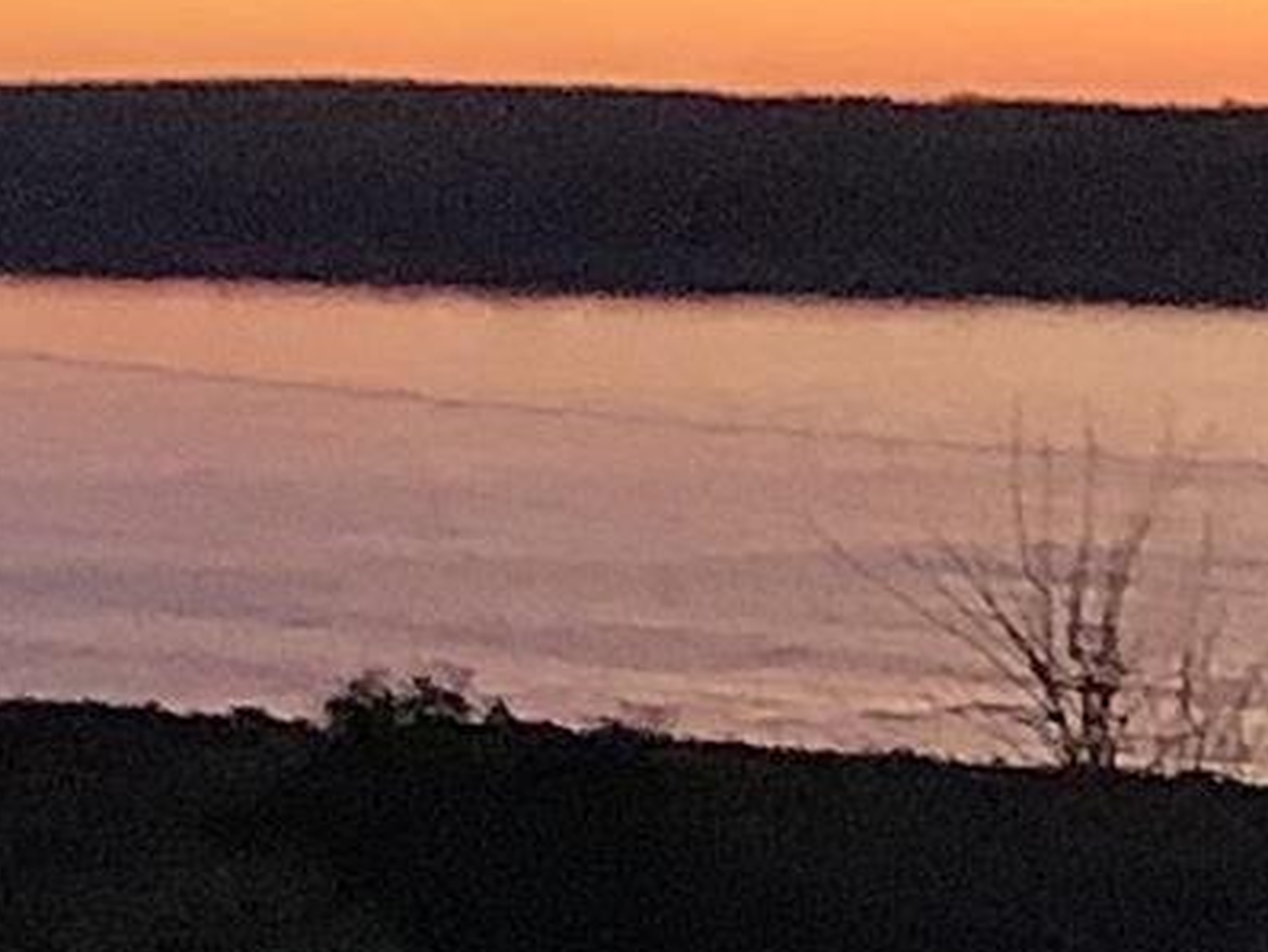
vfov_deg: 6.2
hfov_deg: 7.0
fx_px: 8794
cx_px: 4344
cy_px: 744
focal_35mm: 240
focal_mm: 3.3
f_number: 2.4
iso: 125
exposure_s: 1/60
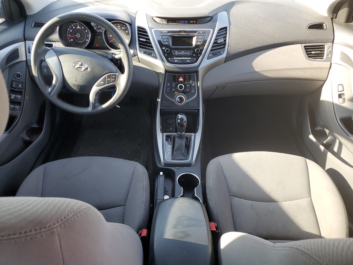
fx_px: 265
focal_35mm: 26
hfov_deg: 67.3
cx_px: 176
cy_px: 132
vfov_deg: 53.1
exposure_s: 1/120
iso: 55
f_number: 1.5
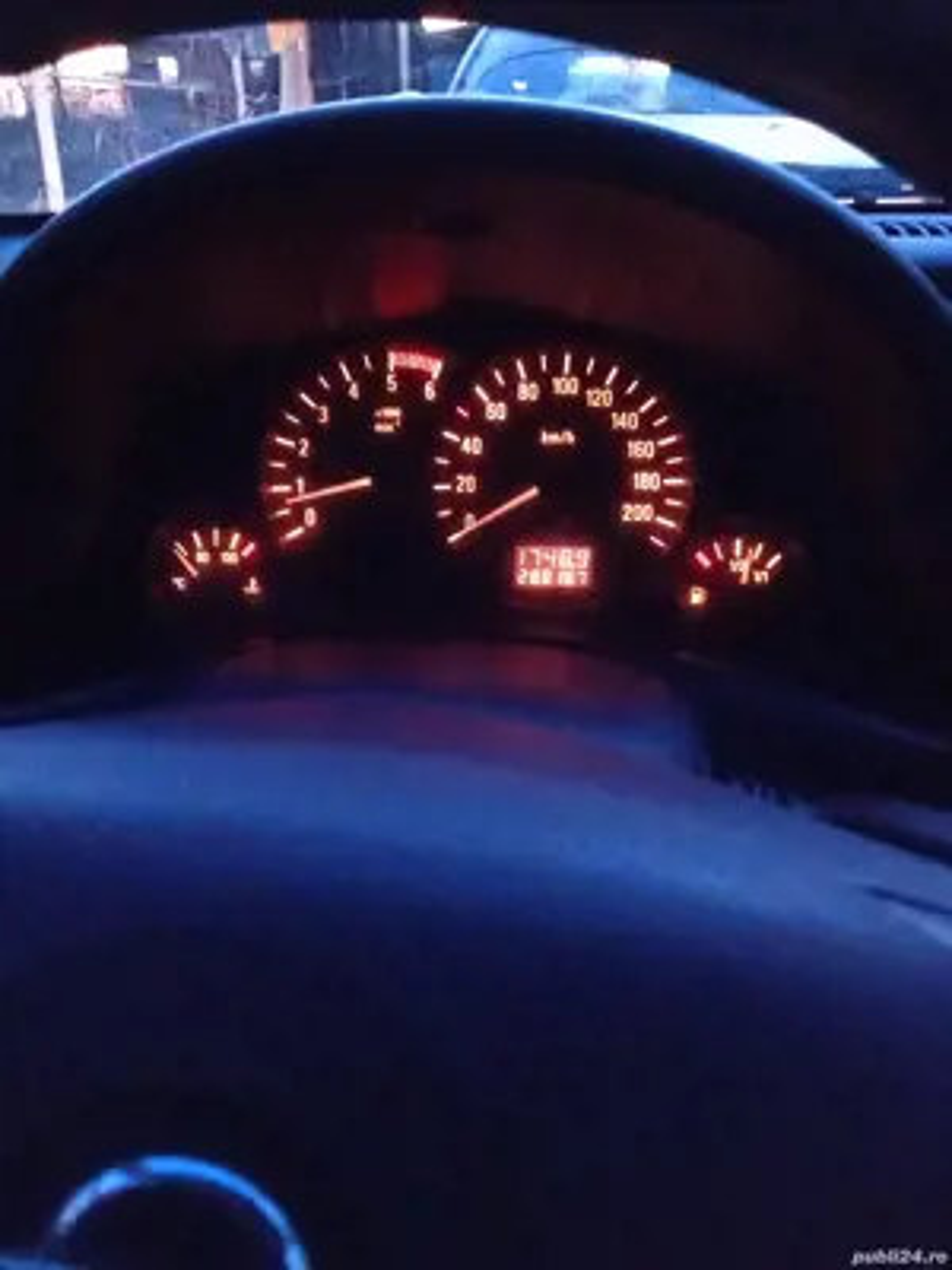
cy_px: 635
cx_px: 476
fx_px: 990
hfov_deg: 51.4
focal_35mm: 27
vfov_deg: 65.3
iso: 12800
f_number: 1.8
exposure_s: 1/12.5
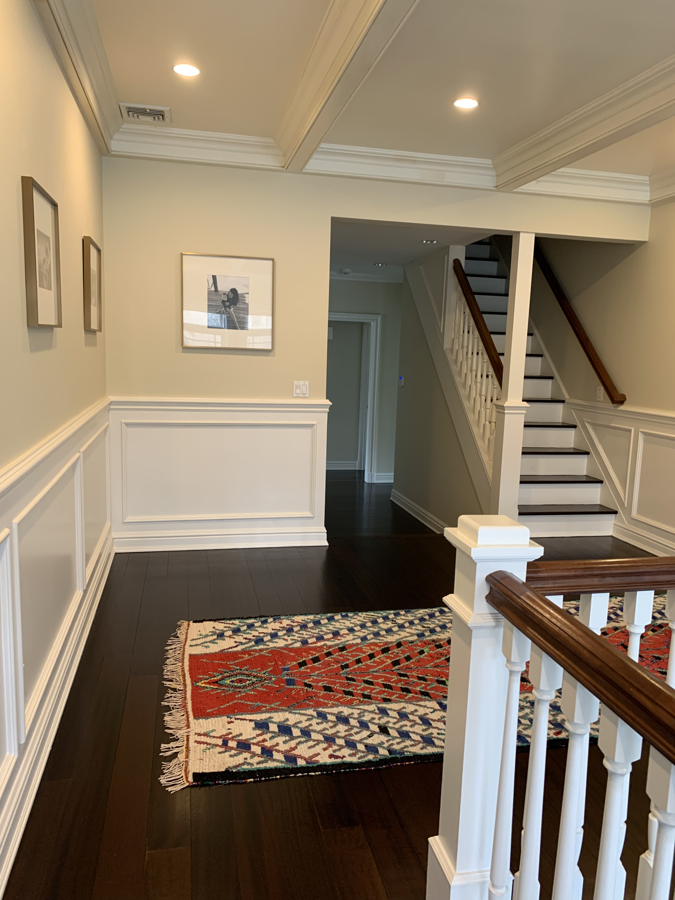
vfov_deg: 67.3
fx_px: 676
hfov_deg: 53.1
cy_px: 450
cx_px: 338
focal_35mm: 26
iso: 125
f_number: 1.8
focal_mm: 4.25
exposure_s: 1/60
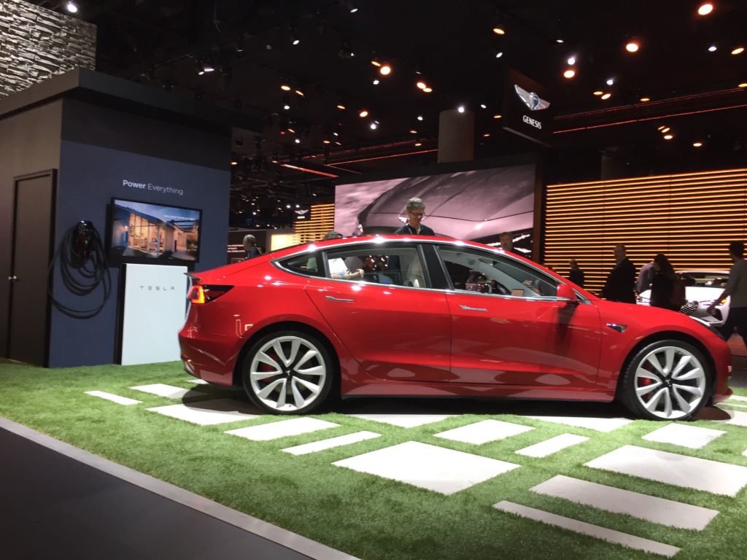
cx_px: 374
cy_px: 280
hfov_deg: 61.7
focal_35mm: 29
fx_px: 626
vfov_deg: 48.2
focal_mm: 4.15
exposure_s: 1/30
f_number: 2.2
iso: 32
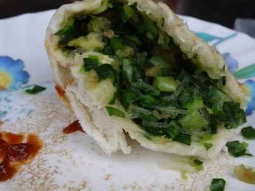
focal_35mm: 50
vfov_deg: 29.1
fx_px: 369
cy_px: 81
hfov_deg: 38.1
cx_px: 138
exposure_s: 1/200
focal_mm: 20
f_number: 6.3
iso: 160
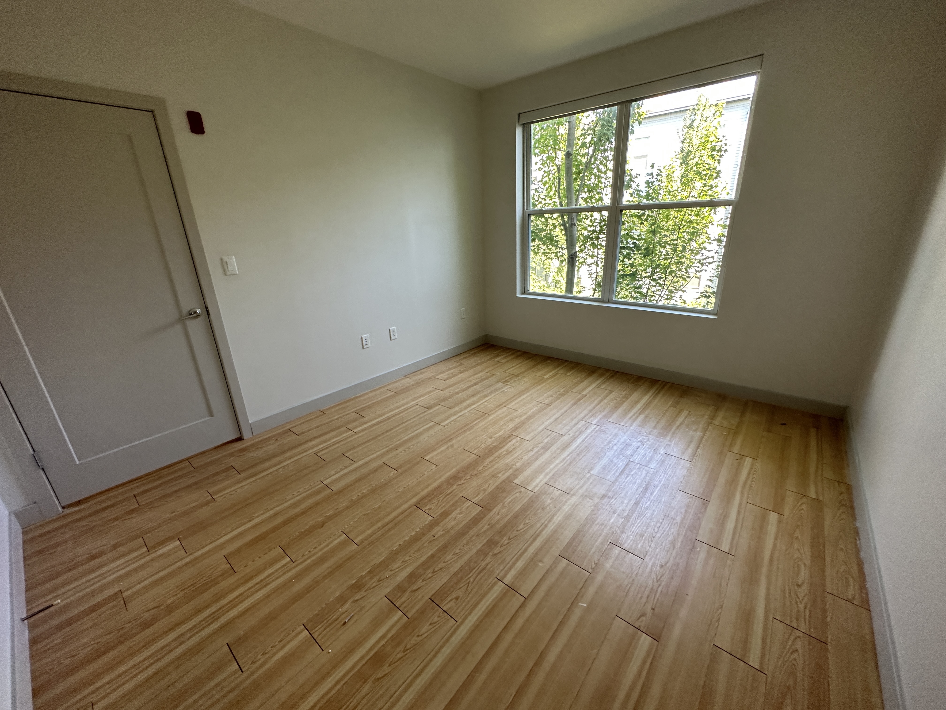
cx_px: 473
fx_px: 383
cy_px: 355
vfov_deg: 85.7
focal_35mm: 14
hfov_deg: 102.1
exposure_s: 1/120
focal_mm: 2.22
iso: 200
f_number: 2.2
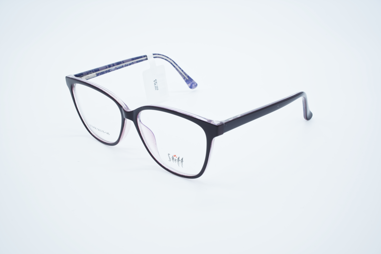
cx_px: 190
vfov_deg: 31.9
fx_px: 444
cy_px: 127
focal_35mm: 42
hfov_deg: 46.4
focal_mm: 42
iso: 100
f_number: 16
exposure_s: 1/20
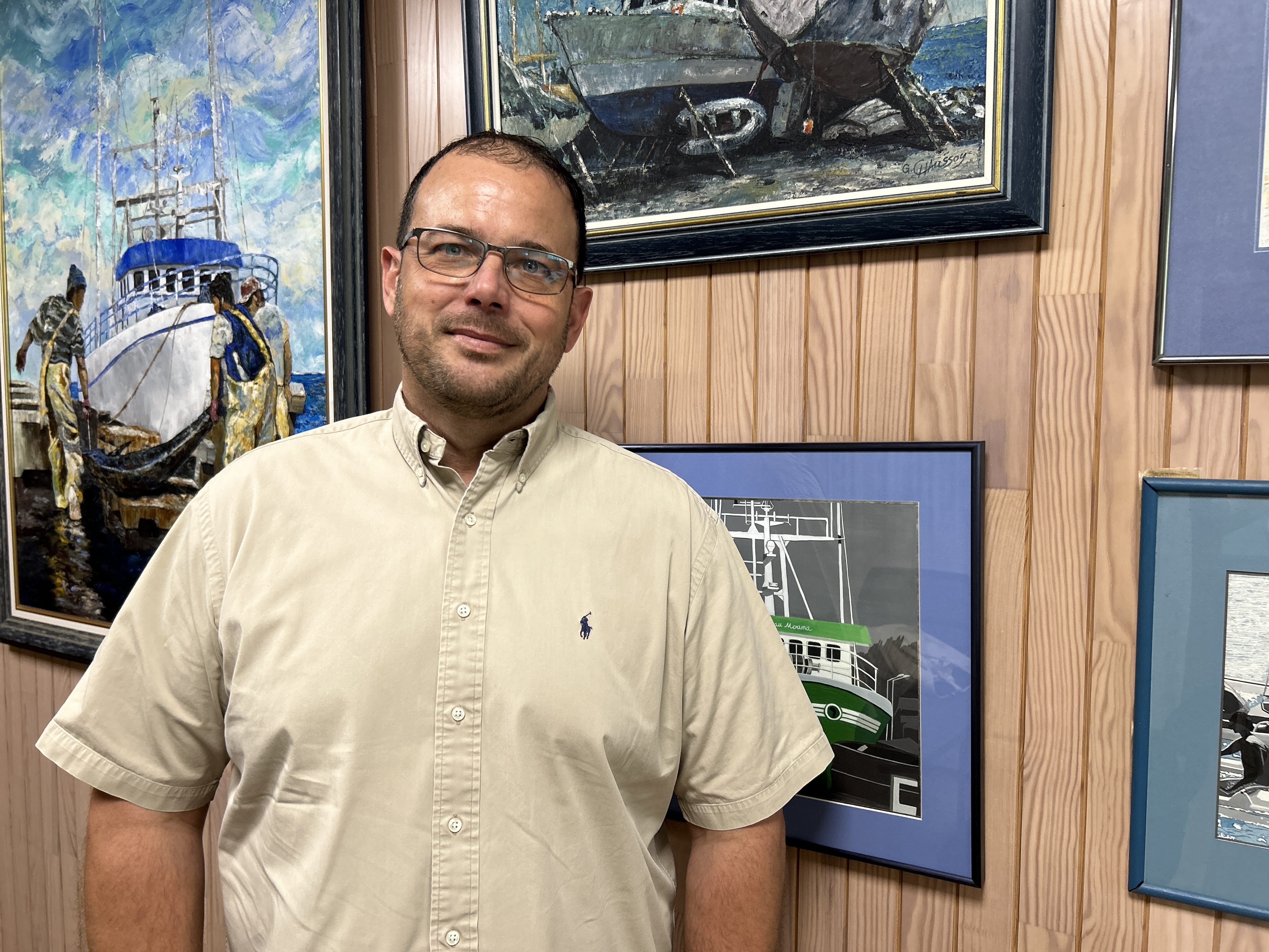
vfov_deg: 53.1
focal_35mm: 26
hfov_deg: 67.3
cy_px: 476
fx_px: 953
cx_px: 634
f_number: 1.5
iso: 160
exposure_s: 1/60
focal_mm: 5.7
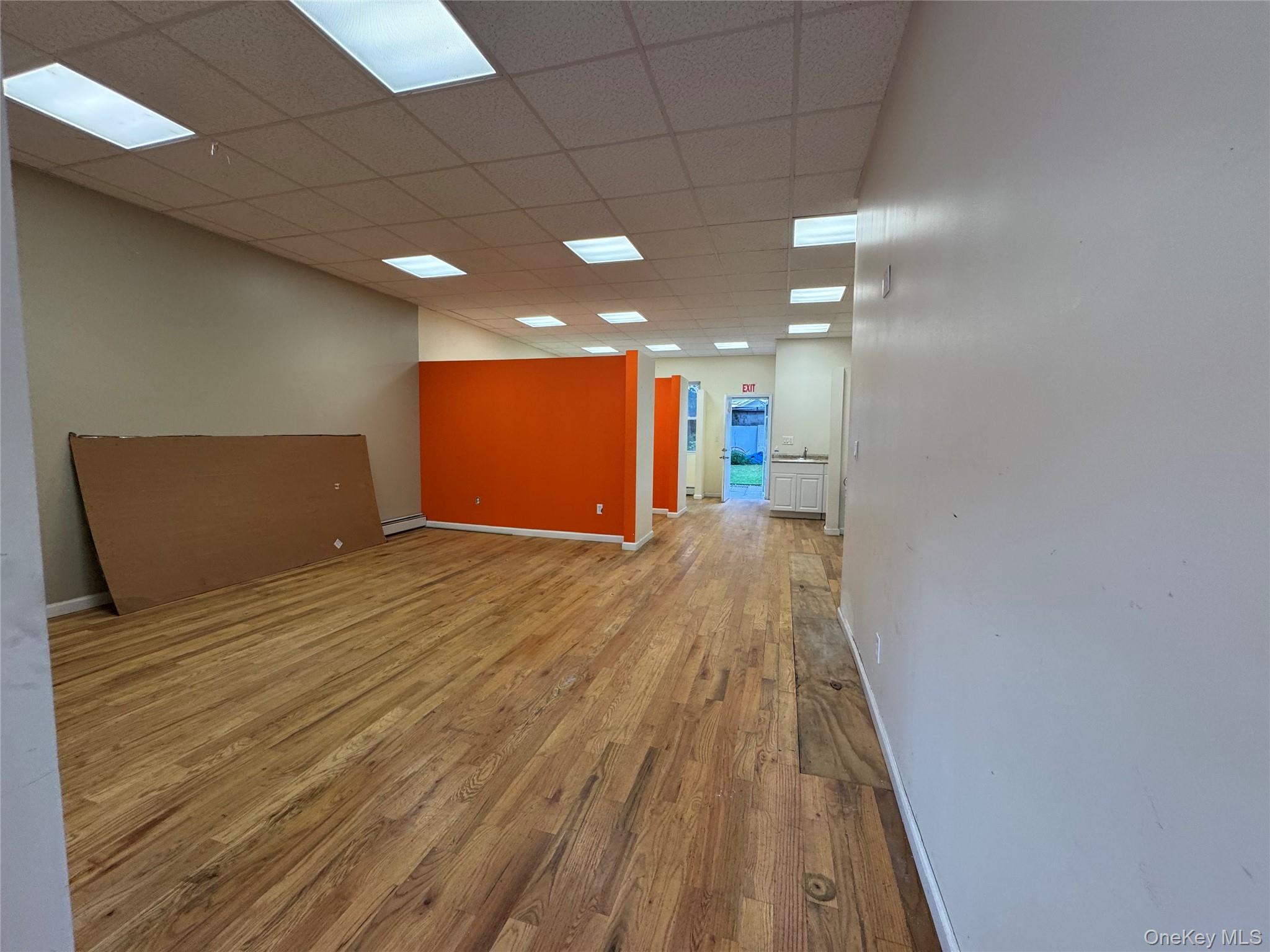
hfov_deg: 102.1
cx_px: 635
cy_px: 476
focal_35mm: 14
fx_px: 514
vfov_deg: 85.7
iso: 160
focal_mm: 2.22
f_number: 2.2
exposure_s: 1/120
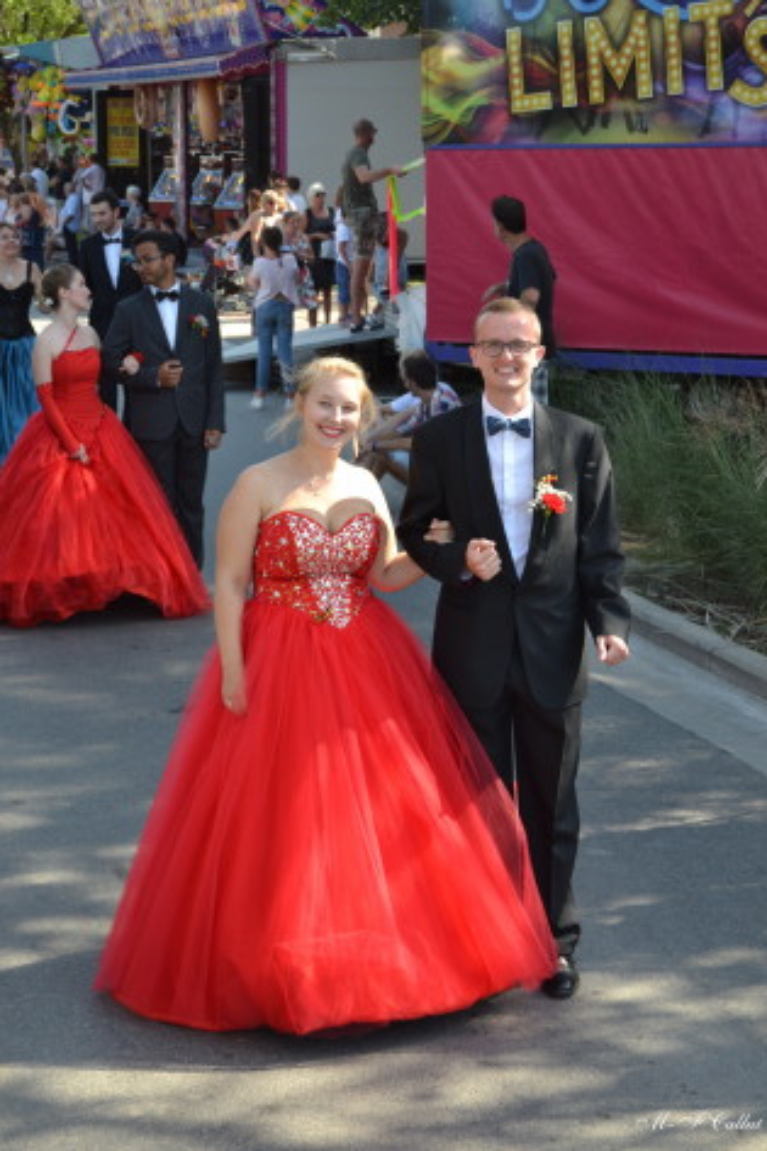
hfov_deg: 19.4
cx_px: 387
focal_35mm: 70
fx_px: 2239
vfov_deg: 28.9
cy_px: 577
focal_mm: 46
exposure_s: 1/125
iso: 110
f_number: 5.6
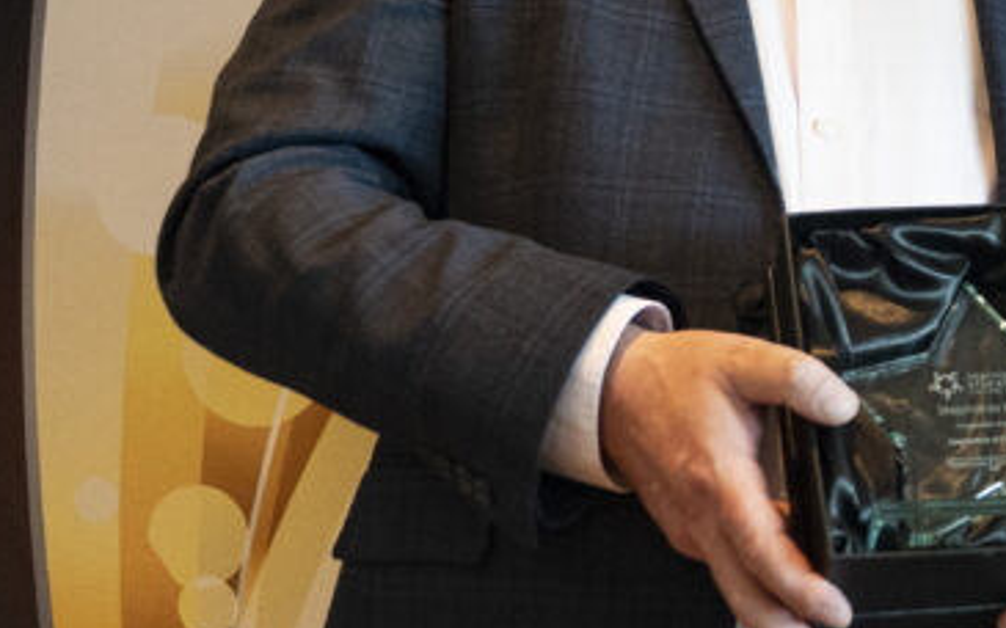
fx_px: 2823
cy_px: 34
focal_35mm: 103
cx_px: 1221
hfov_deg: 19.0
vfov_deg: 12.6
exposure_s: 1/60
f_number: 2.8
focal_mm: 24
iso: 2500
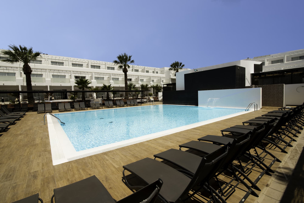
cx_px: 152
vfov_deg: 73.8
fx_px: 135
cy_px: 102
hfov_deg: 96.7
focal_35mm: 16
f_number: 9
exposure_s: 1/640
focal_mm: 16
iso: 160
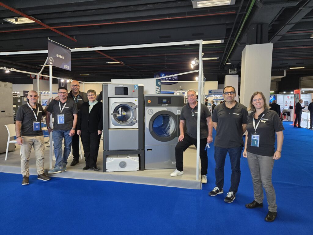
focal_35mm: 23
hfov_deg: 73.9
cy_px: 118
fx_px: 208
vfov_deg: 58.9
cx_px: 156
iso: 250
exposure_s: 1/100
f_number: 1.8
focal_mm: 5.4
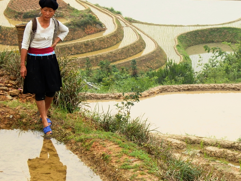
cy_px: 80
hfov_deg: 6.9
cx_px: 168
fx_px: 1999
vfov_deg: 5.2
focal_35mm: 287
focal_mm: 33.2
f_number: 5.8
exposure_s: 1/320
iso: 80
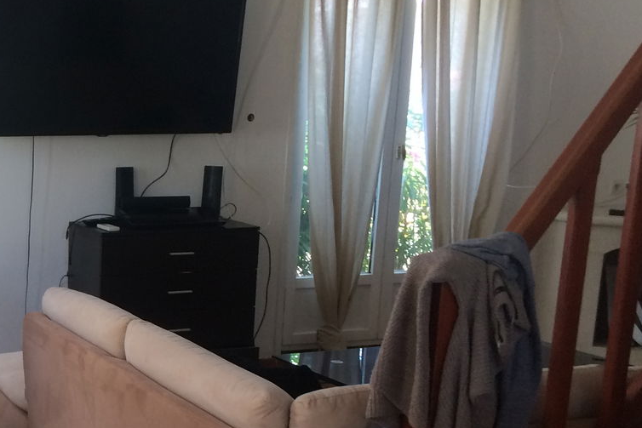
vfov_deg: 21.0
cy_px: 342
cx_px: -24
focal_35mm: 64
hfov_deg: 29.1
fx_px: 1141
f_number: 2.2
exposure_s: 1/33
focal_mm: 4.15
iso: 64
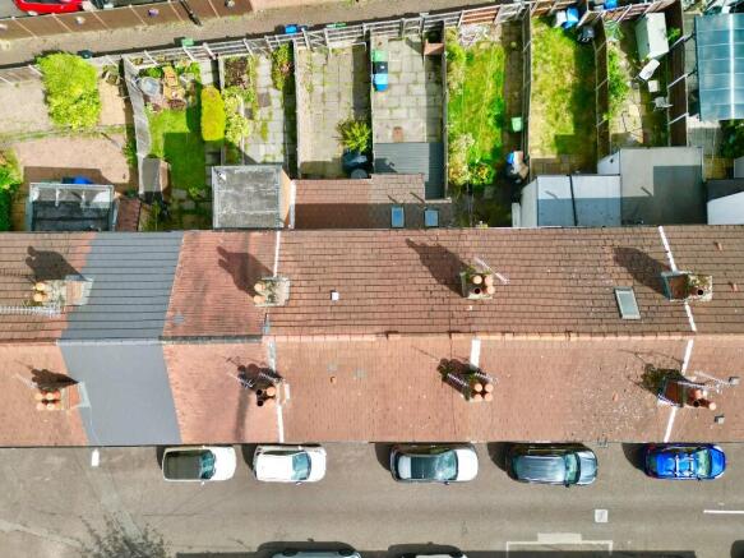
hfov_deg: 71.6
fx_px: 516
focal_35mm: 24
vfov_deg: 56.8
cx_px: 372
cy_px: 279
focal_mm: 6.72
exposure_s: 1/1500
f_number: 1.7
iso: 120
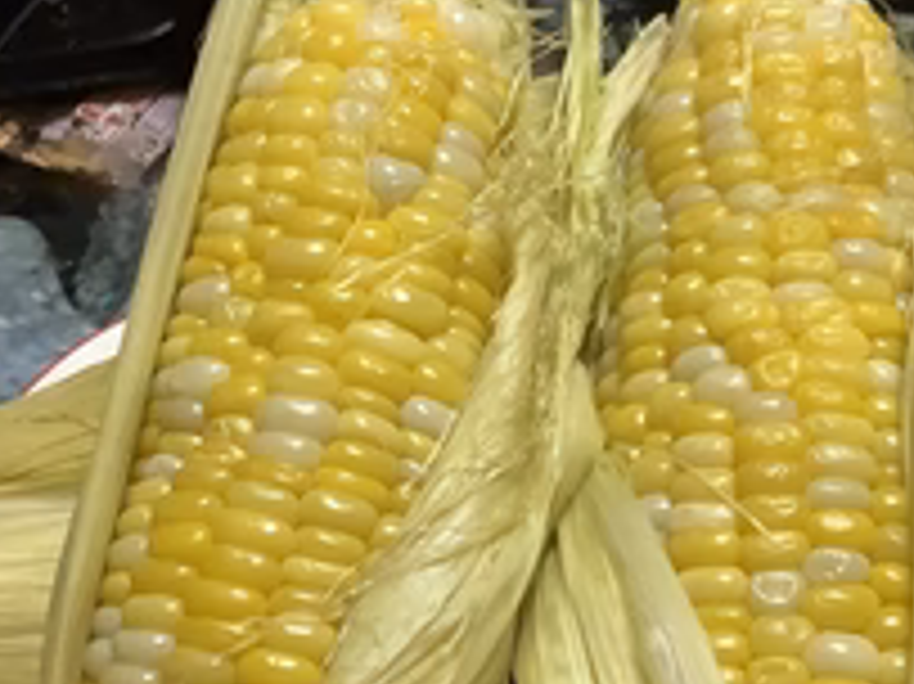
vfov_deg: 23.7
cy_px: 536
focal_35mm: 61
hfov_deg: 31.7
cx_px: 500
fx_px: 1610
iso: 200
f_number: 2.4
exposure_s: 1/50
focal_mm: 3.3
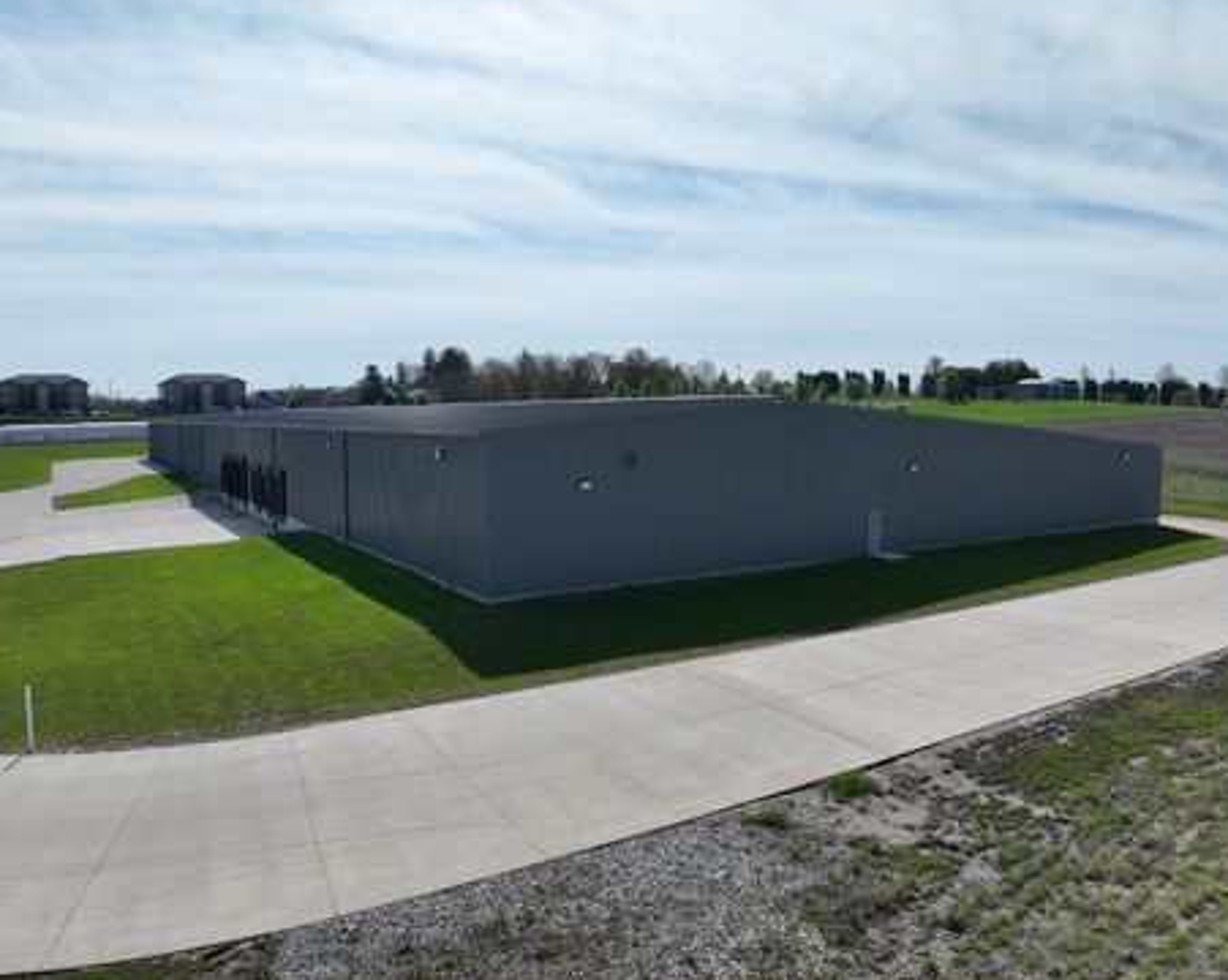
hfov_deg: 66.1
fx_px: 944
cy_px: 480
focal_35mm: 26
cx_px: 594
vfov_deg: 54.9
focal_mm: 12.29
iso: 110
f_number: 4.5
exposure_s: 1/2000
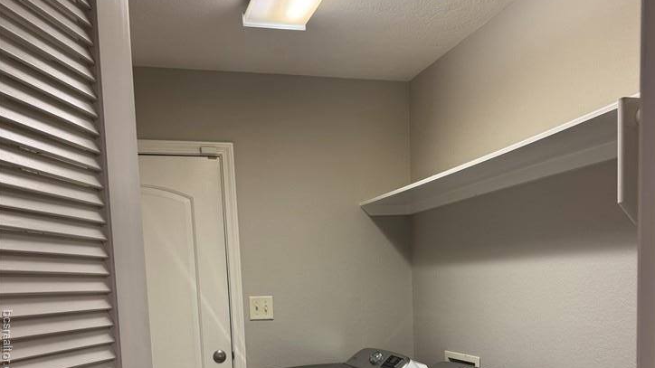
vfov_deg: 30.2
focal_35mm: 37
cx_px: 346
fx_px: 643
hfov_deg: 54.0
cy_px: 350
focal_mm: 6.76
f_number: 1.78
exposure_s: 1/66
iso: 125
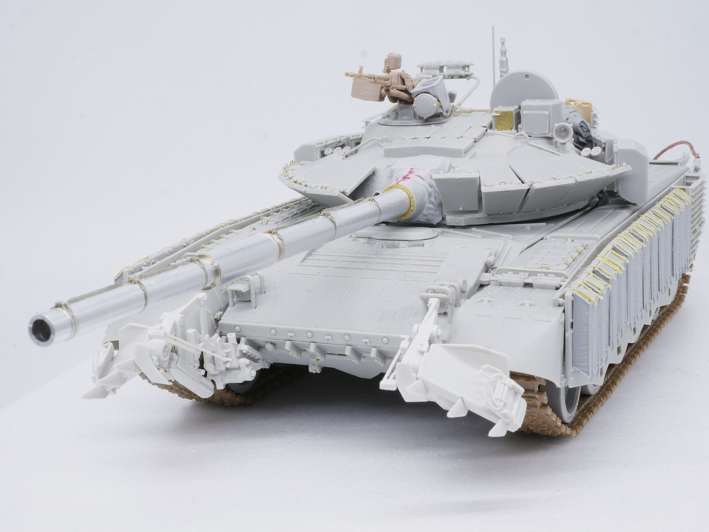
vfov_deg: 24.4
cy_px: 266
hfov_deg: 32.2
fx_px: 1229
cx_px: 354
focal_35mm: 60
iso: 200
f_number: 22
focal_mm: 30
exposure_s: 1/3.2
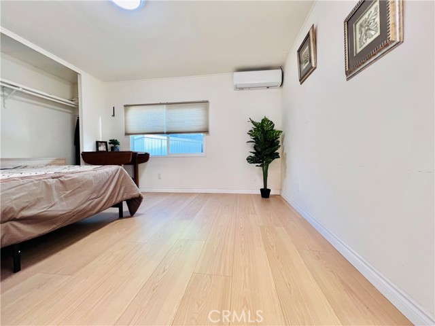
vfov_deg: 89.9
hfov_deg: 106.2
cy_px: 163
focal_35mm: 13
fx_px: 163
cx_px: 218
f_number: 1.8
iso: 160
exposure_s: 1/60
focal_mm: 1.57
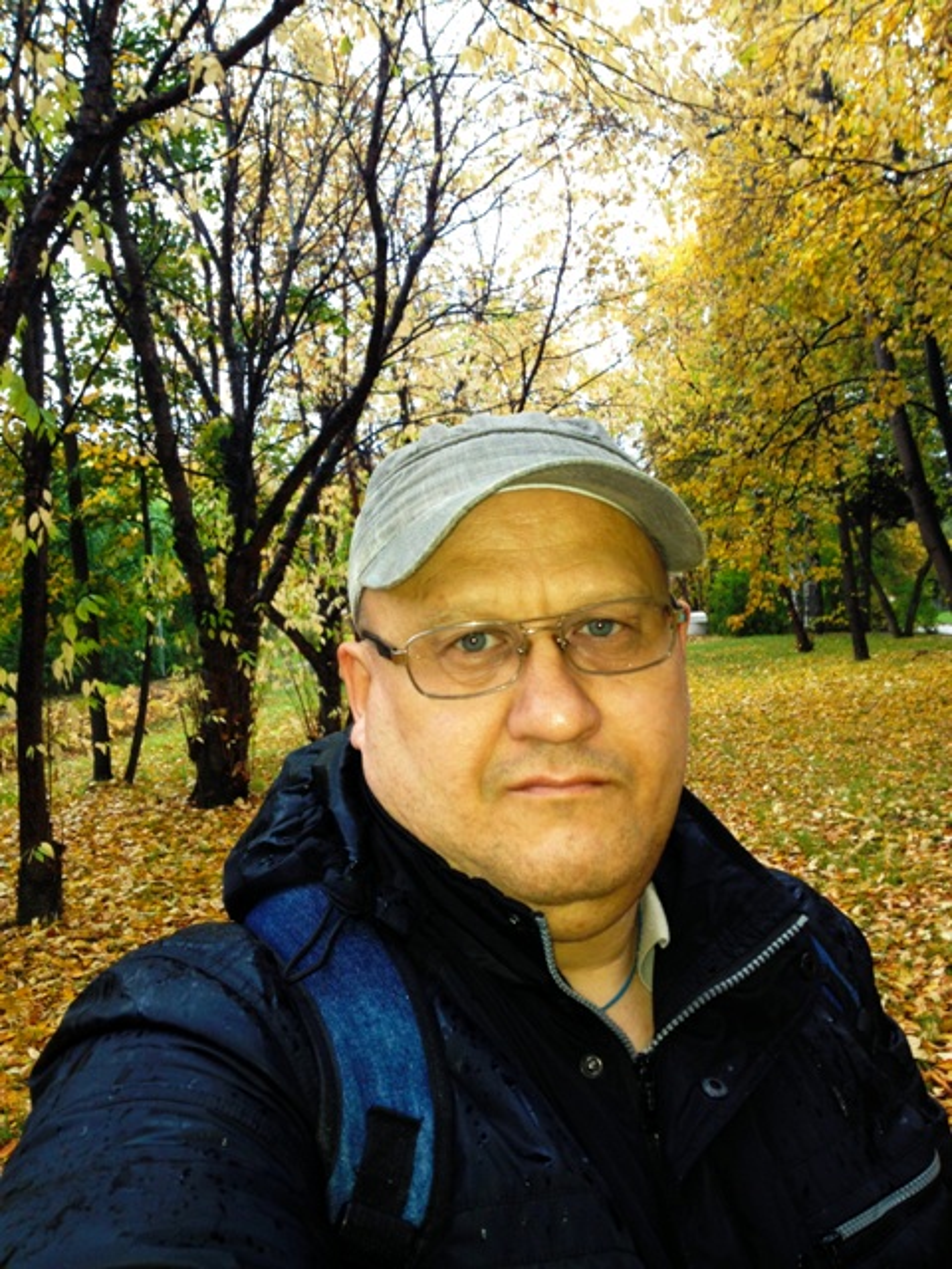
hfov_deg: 40.7
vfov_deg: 52.6
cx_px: 476
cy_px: 634
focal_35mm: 35
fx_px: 1283
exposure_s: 1/20
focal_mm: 4.28
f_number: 2.4
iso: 80
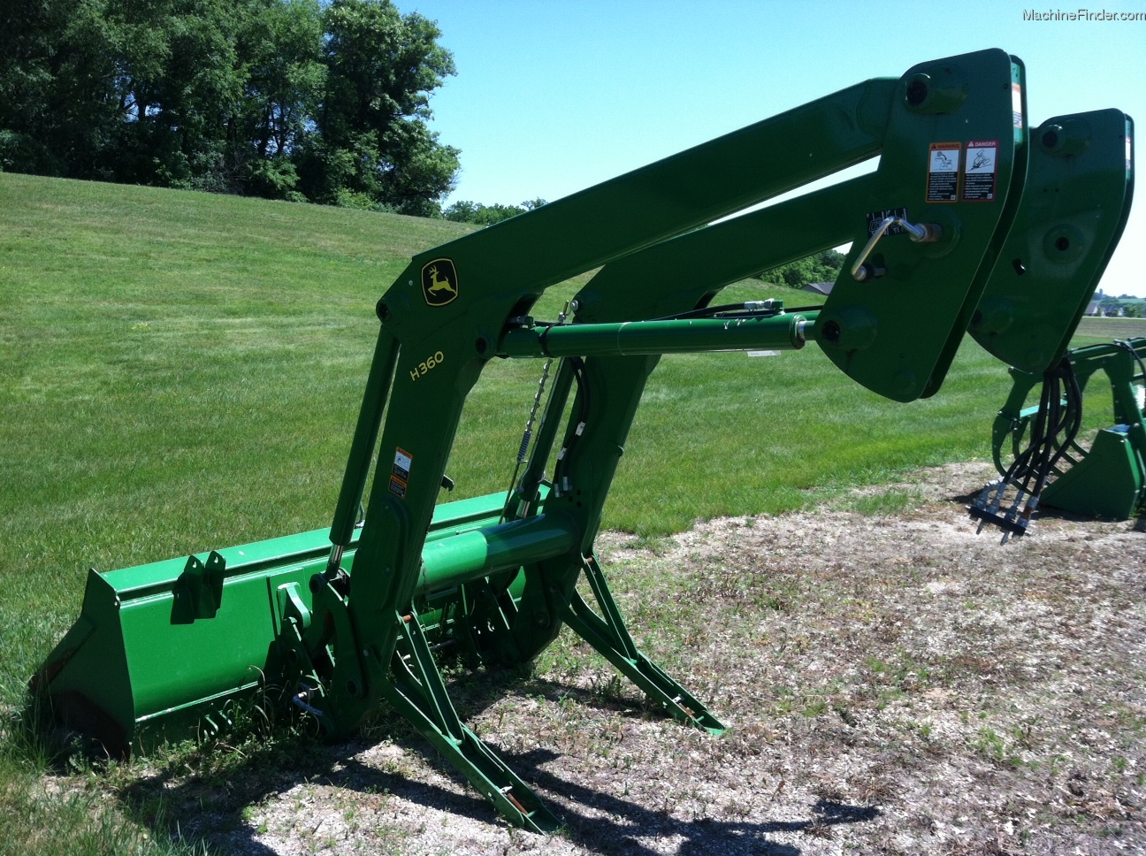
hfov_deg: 52.7
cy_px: 428
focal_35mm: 35
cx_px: 573
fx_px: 1157
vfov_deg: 40.6
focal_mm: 3.85
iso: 80
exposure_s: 1/638
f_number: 2.8
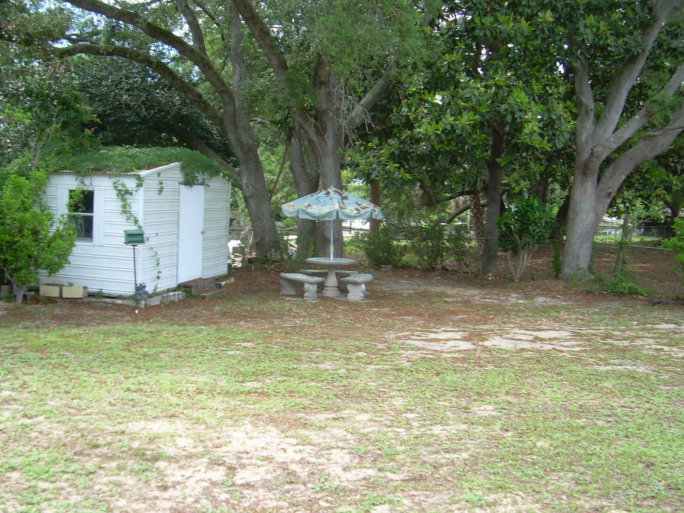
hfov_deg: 49.0
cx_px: 342
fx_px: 751
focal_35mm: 38
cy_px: 256
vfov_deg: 37.7
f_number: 2.8
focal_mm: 6.3
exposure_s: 1/149
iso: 50
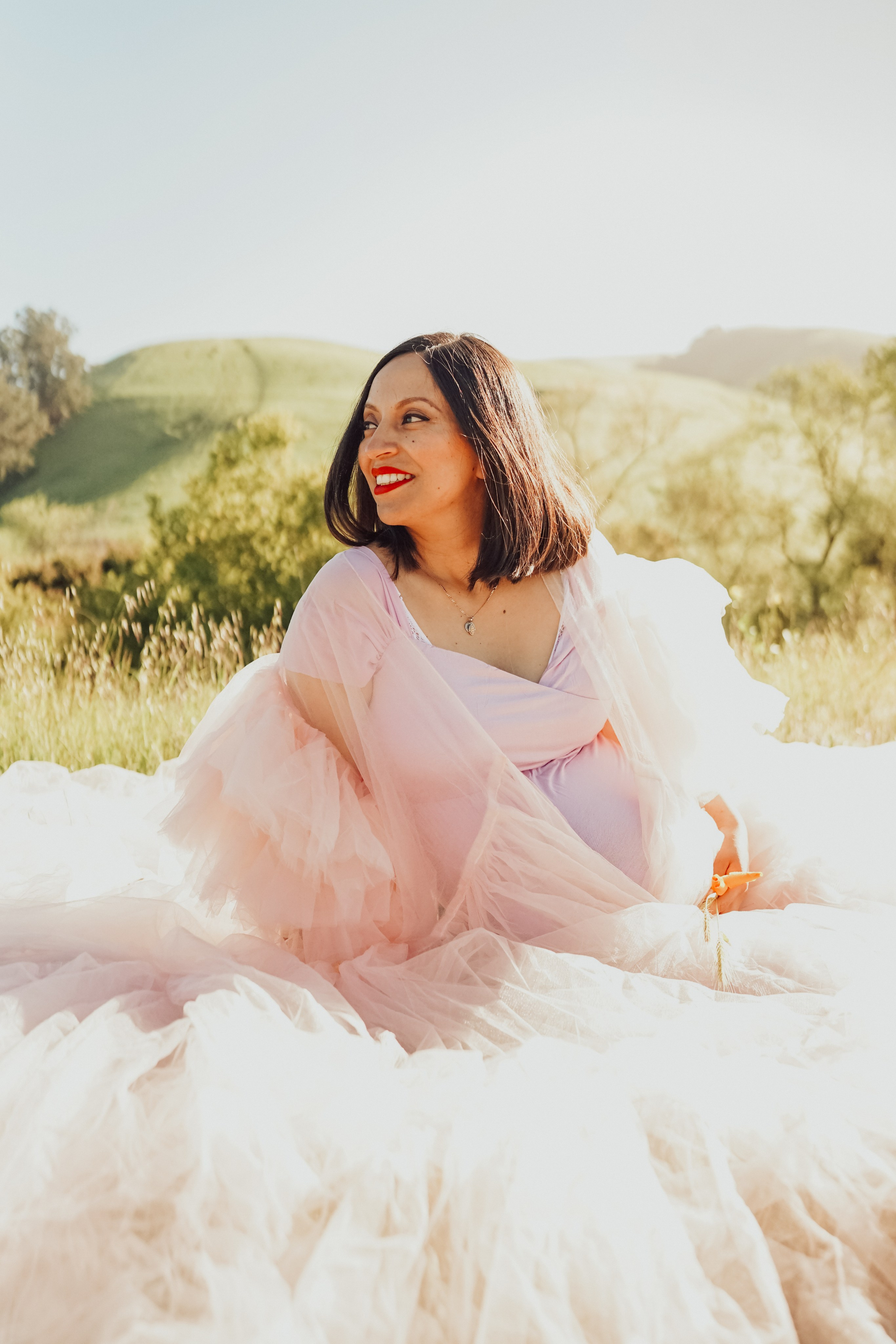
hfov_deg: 37.9
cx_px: 448
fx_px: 1307
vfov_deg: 54.4
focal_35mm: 35
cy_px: 672
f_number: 2.5
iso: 1600
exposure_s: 1/8000
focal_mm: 35
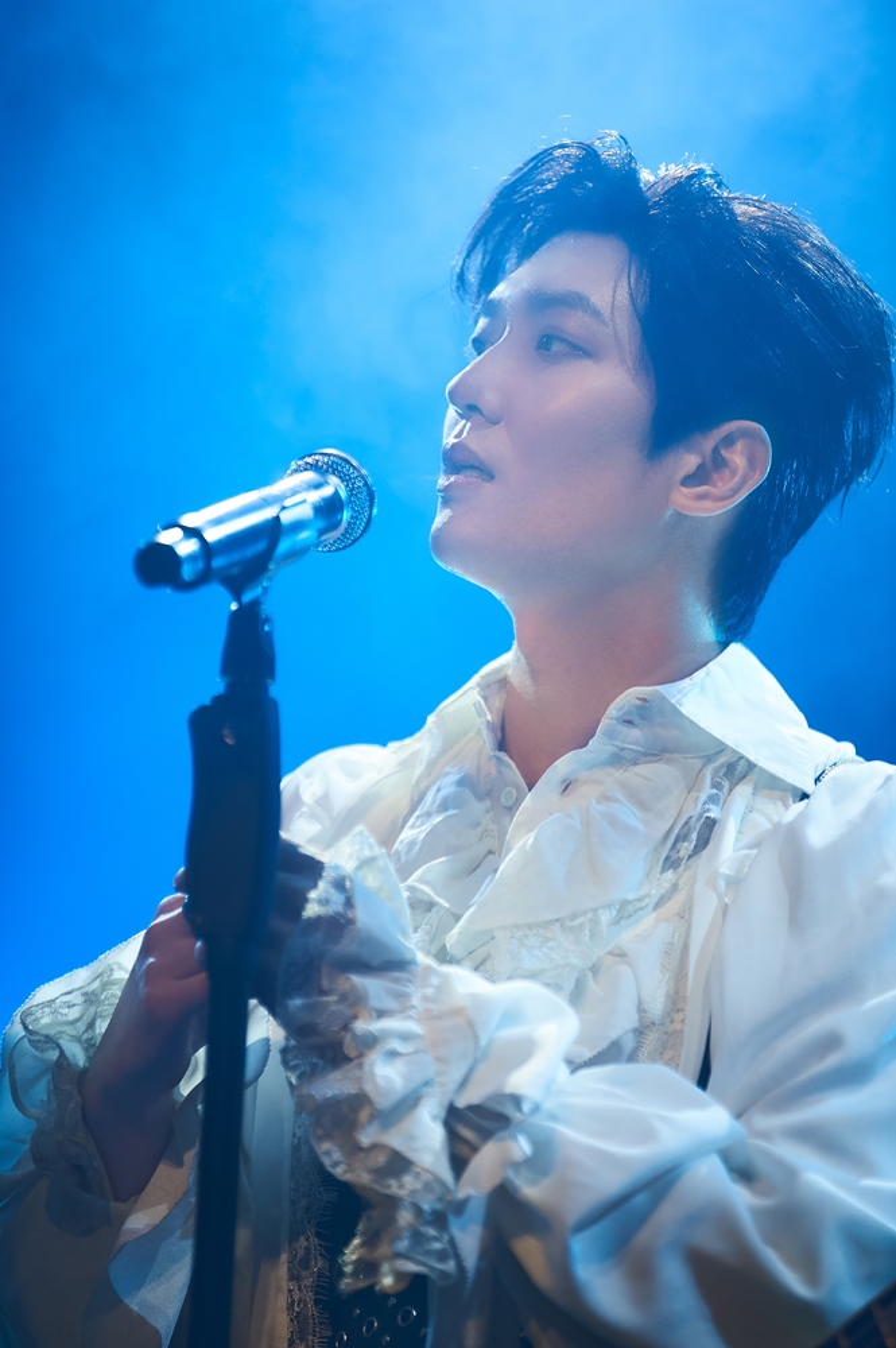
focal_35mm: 170
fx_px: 6357
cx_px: 448
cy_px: 674
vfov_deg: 12.1
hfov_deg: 8.1
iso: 1000
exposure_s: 1/640
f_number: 2.8
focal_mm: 170
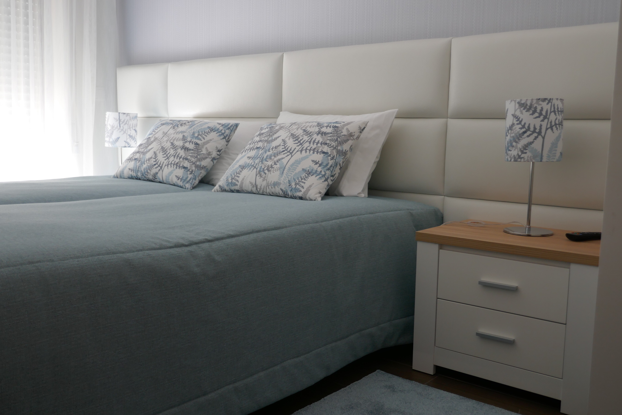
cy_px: 208
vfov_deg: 37.9
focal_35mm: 35
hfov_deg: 54.4
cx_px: 311
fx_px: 605
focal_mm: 12.7
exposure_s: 1/80
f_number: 3.4
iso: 200
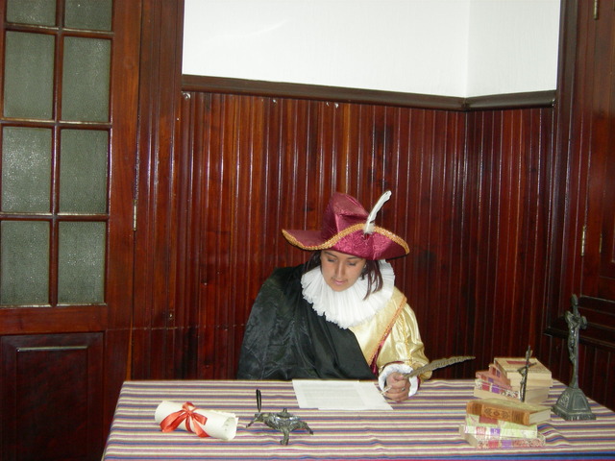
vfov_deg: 32.9
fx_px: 782
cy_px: 230
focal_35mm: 44
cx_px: 308
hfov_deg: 42.9
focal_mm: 9.1
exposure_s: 1/60.1
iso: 182
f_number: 2.9
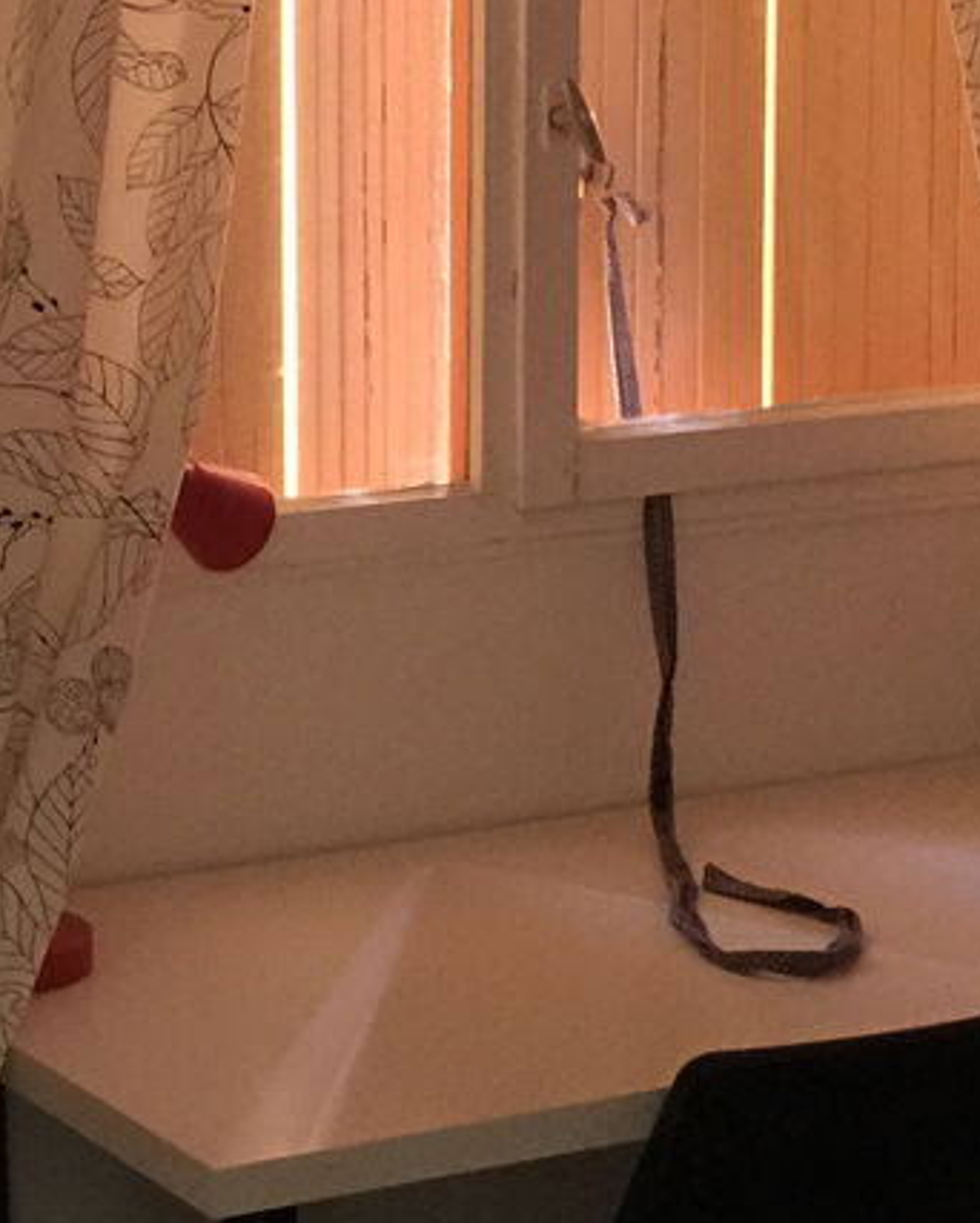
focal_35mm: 106
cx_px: -195
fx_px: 3840
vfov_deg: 18.0
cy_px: 381
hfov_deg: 14.1
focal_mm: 4.15
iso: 125
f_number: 2.2
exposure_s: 1/10
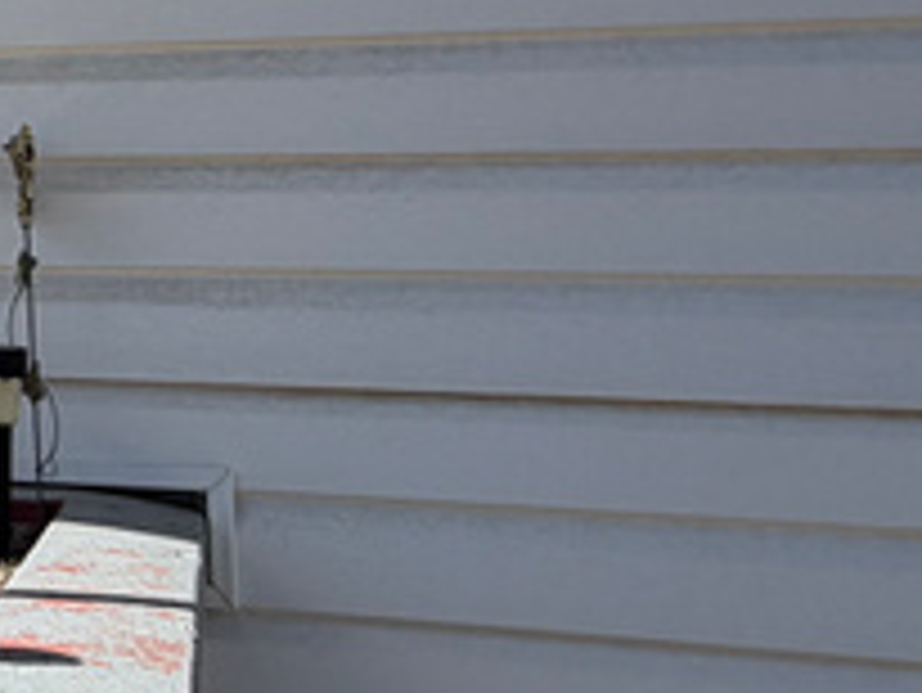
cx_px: -567
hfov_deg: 21.7
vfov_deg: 21.0
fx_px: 1866
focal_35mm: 70
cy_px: 261
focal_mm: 2.22
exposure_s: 1/970
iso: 20
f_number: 2.2
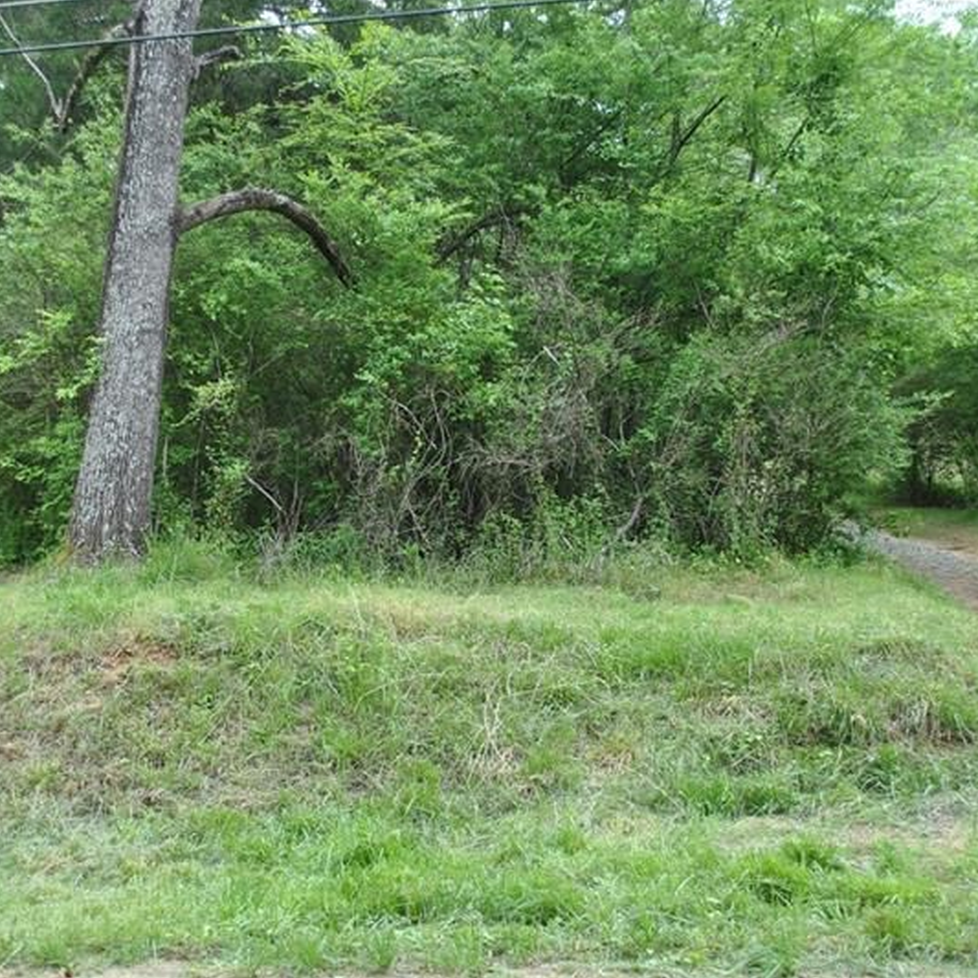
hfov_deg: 36.7
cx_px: 396
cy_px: 488
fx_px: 1470
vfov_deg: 36.8
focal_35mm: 46
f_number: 5.6
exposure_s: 1/125
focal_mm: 24
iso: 180
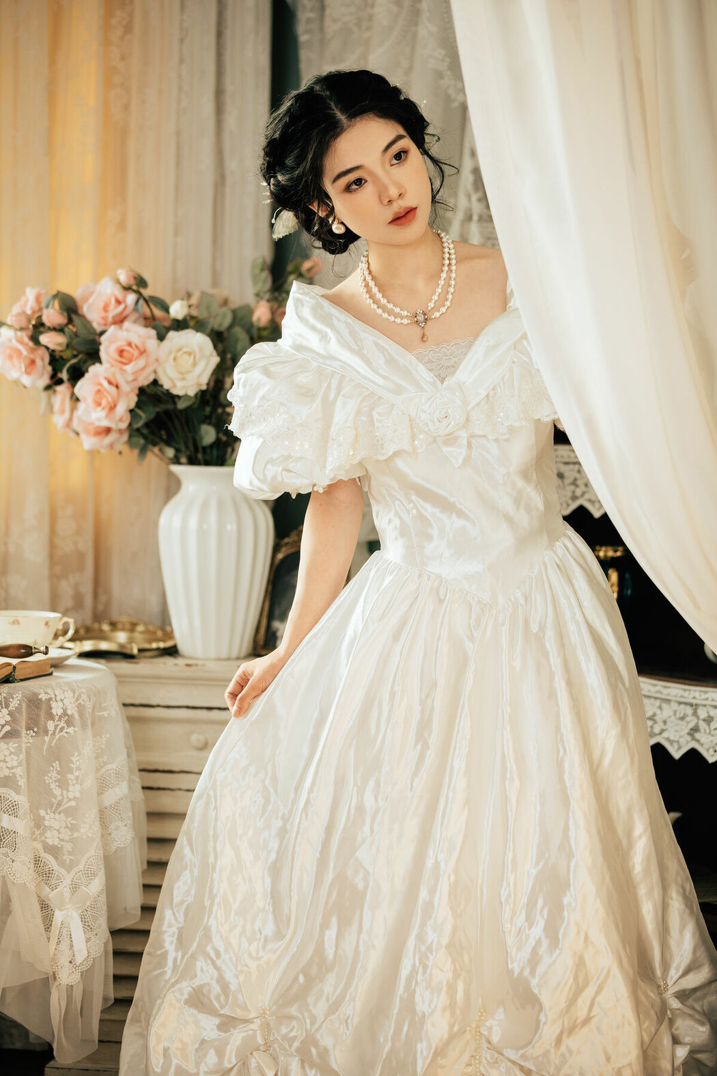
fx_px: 3405
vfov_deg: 17.9
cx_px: 358
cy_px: 538
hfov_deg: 12.0
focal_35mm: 114
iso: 640
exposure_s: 1/250
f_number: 2.8
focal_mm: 115
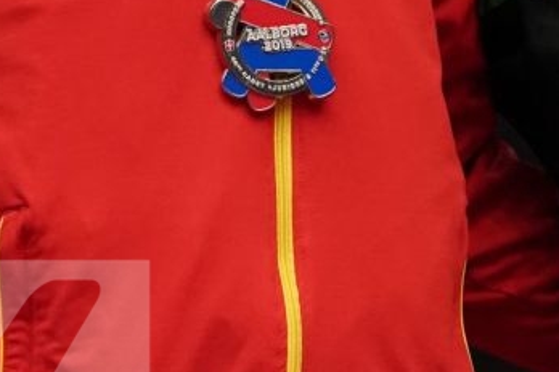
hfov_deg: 2.1
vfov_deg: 1.4
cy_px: -164
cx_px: 1089
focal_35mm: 962
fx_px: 14937
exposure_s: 1/1000
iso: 3200
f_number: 2.8
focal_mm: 186
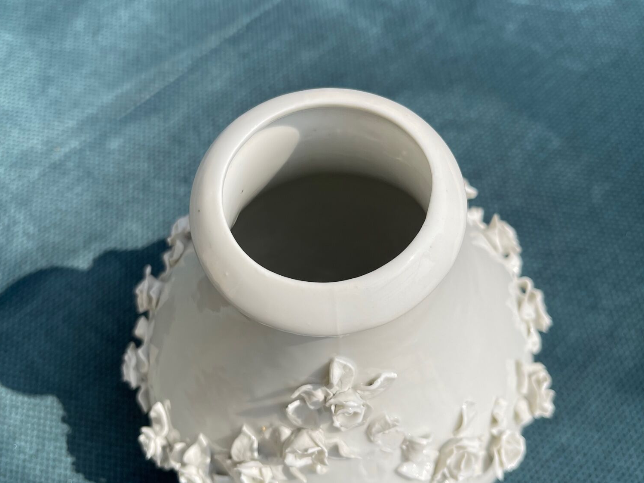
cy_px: 246
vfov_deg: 40.7
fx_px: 651
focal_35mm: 35
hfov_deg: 52.6
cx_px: 320
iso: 32
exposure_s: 1/6250
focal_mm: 5.1
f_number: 1.6
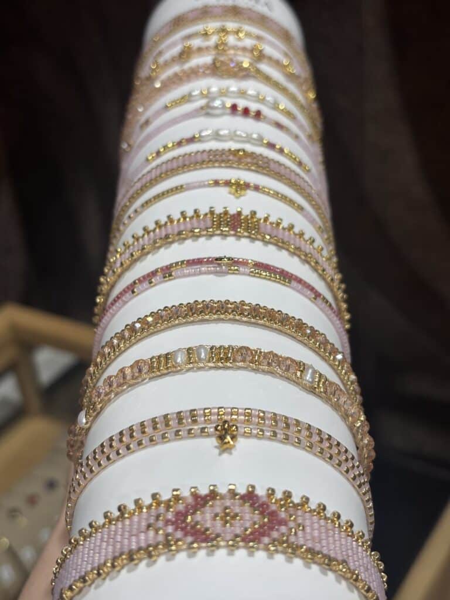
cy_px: 300
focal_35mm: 52
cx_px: 225
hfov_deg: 28.0
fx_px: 901
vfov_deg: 36.8
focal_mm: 5.96
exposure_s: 1/200
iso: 32
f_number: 1.6
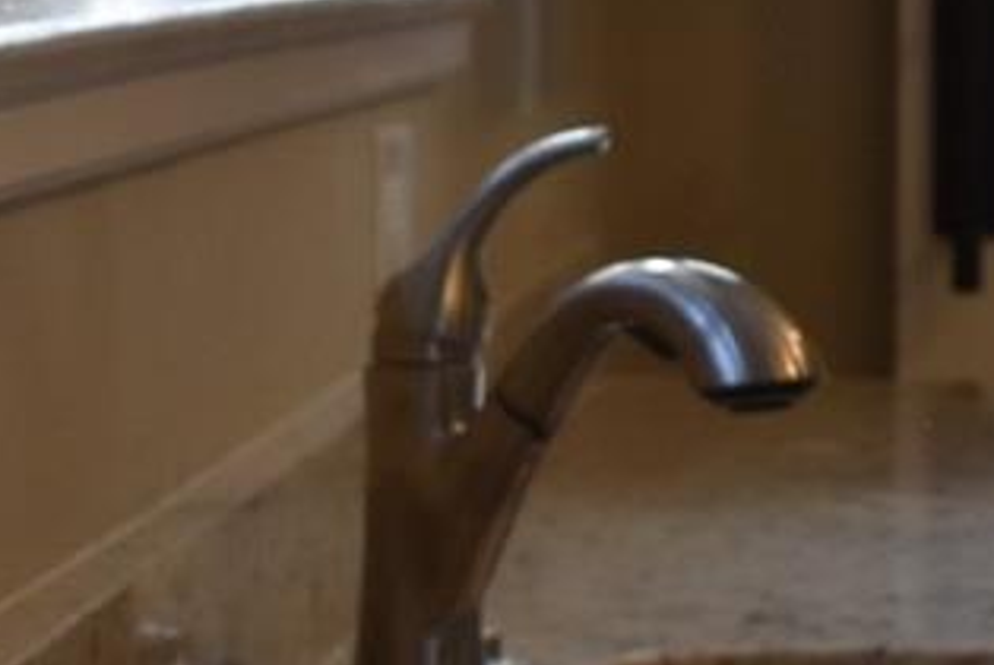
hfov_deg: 9.3
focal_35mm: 215
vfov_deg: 6.4
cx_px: 1494
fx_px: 5942
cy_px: -87
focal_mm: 22
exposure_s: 1/160
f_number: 6.3
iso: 400
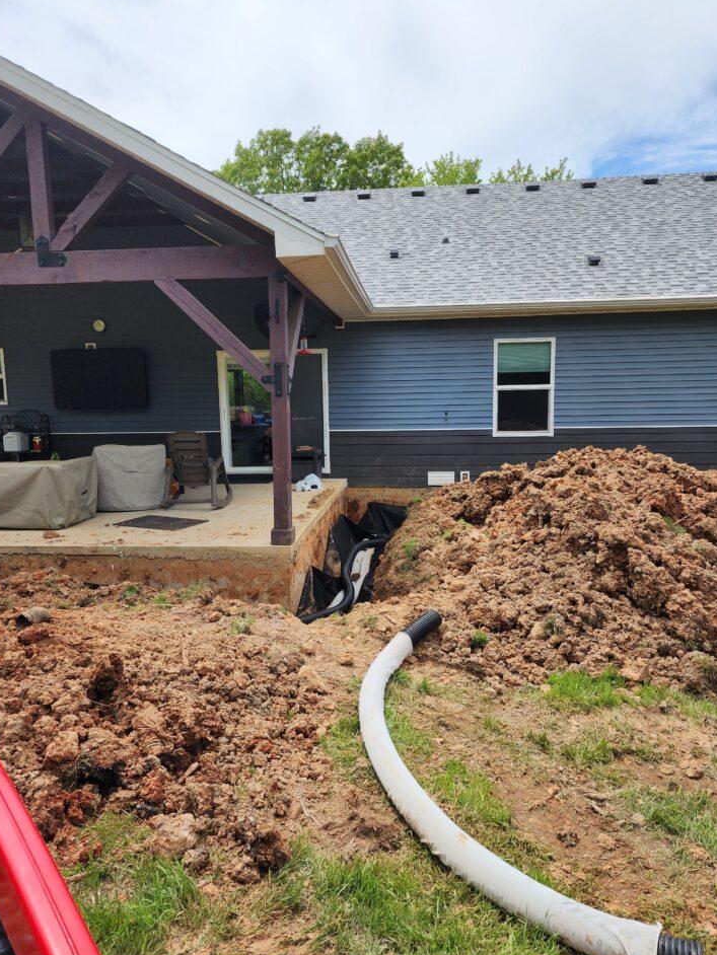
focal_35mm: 25
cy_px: 478
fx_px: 690
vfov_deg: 69.4
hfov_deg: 54.9
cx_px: 349
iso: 12
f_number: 1.8
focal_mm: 6.4
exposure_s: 1/960
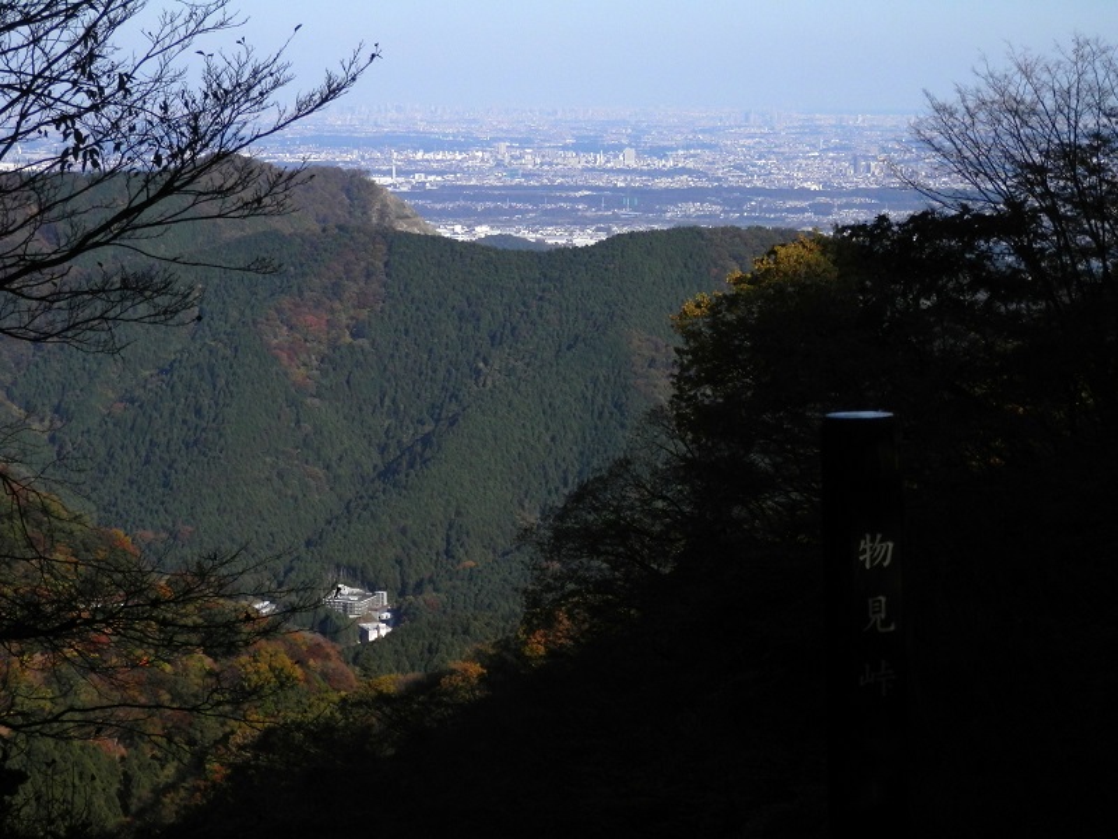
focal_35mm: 88
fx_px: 2842
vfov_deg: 16.8
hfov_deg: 22.3
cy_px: 420
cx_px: 559
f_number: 13.5
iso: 80
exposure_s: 1/160
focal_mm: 15.8
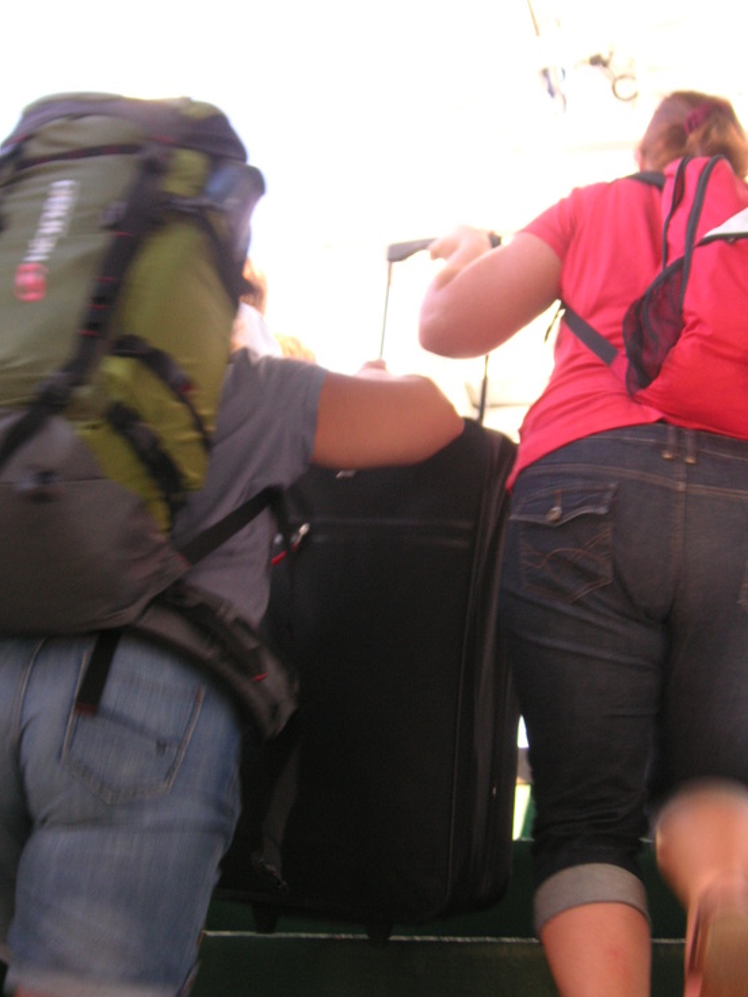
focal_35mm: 62
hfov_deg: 23.7
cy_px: 488
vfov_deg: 31.2
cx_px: 373
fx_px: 1785
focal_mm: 9.4
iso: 50
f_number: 3.7
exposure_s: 1/60
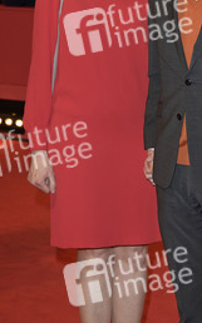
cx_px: 164
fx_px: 864
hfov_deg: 13.3
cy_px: 89
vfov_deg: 21.1
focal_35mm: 98
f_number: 5
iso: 800
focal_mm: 62
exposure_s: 1/250
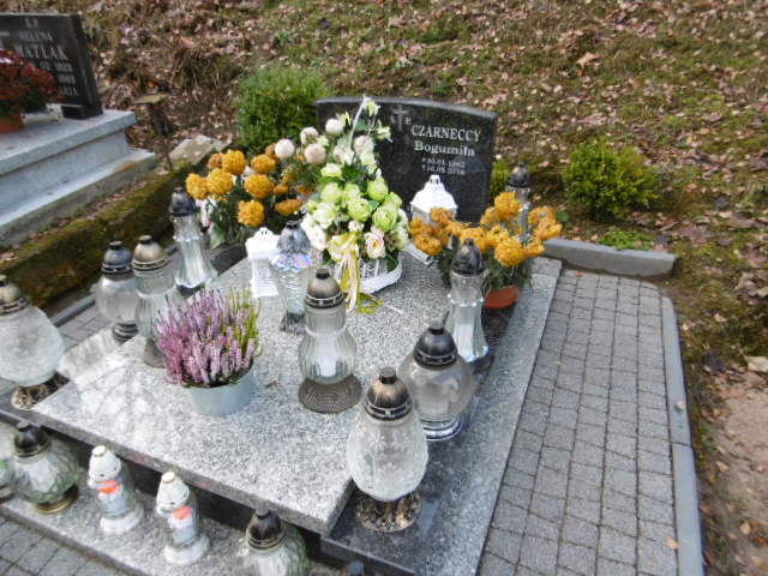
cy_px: 288
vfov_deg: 56.8
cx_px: 384
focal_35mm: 24
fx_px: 532
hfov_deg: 71.6
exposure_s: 1/100
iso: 100
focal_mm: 4.3
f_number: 3.1
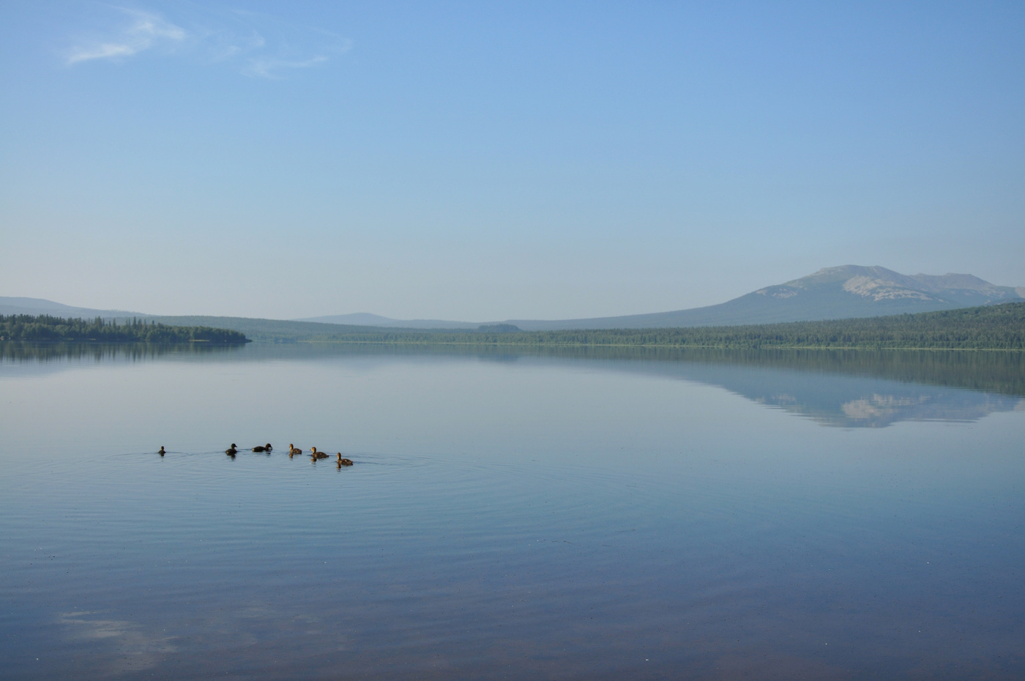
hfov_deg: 41.2
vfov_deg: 28.0
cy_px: 340
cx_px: 512
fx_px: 1365
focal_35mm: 48
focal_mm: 32
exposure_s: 1/1000
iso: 200
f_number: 7.1
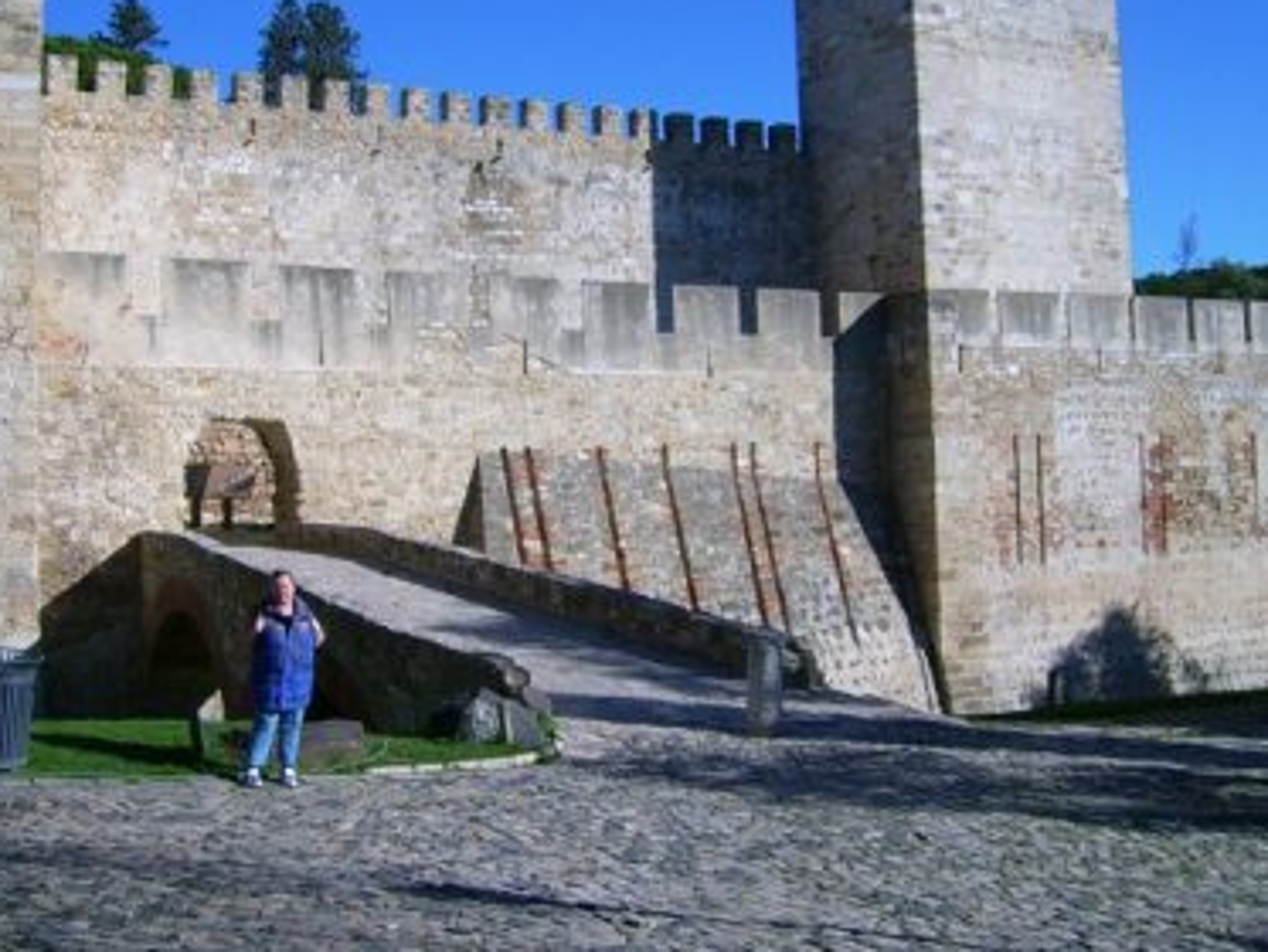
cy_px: 388
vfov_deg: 34.3
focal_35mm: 42
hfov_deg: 44.7
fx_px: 1539
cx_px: 578
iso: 50
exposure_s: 1/500
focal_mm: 5.95
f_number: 5.8
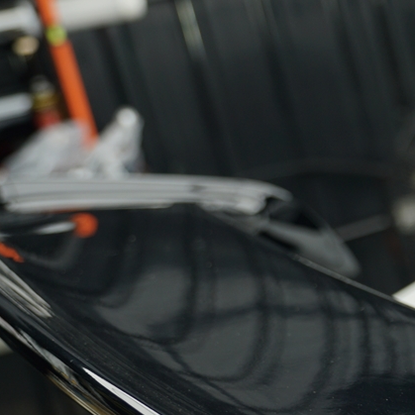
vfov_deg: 12.8
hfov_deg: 11.8
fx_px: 1818
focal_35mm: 134
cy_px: 472
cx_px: 803
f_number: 4
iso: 100
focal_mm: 33
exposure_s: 1/60
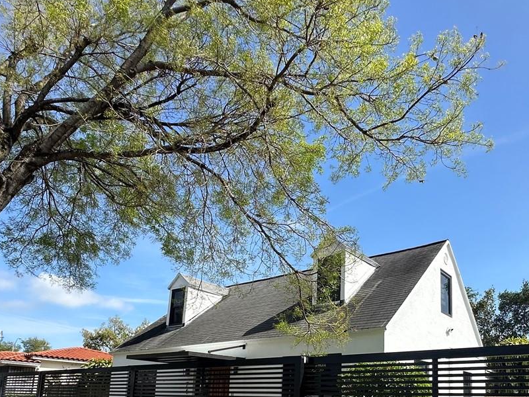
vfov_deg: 46.2
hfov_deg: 62.8
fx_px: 428
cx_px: 321
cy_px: 336
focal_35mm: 28
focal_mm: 2.22
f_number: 2.2
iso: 40
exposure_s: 1/1366
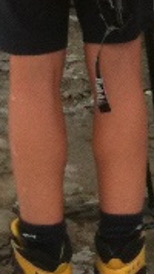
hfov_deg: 5.5
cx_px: 229
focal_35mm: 219
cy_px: -206
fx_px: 1591
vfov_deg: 9.4
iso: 64
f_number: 2.8
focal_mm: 3.85
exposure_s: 1/379
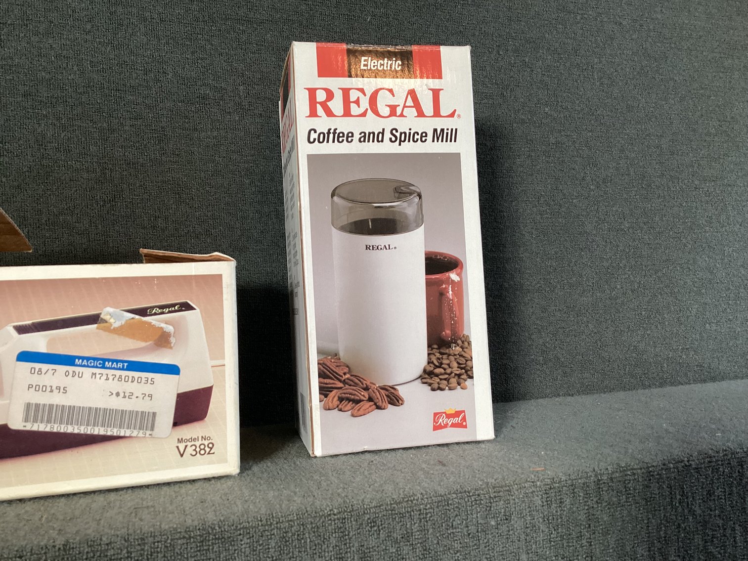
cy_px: 280
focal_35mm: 31
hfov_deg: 58.3
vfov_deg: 45.4
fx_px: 670
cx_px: 374
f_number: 2.4
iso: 250
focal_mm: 3.3
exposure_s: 1/50
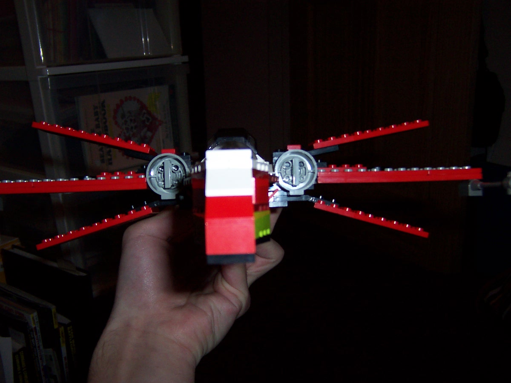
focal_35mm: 36
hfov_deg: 51.4
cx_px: 256
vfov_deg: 39.7
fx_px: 531
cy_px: 192
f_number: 2.8
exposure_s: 1/60
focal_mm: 5.6
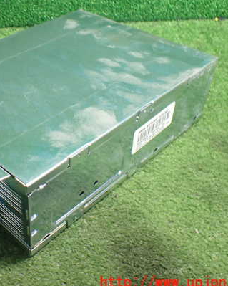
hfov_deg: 33.2
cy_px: 130
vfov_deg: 42.0
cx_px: 47
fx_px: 371
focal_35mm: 44
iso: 800
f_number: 2.3
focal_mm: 5.4
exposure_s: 1/40
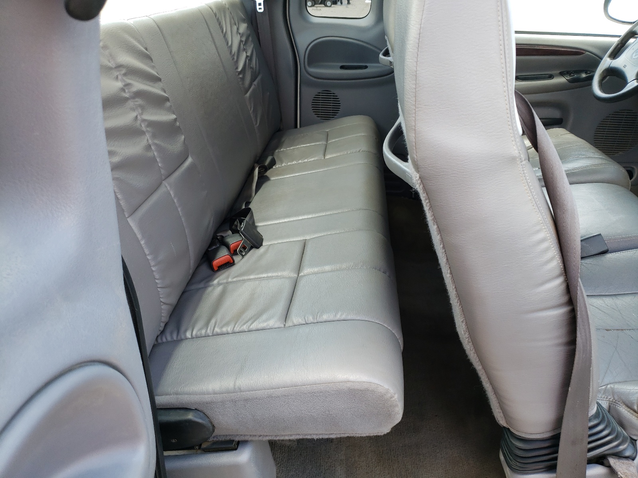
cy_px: 239
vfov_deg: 53.1
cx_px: 319
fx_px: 479
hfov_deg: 67.3
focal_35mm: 26
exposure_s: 1/172
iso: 50
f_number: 1.5
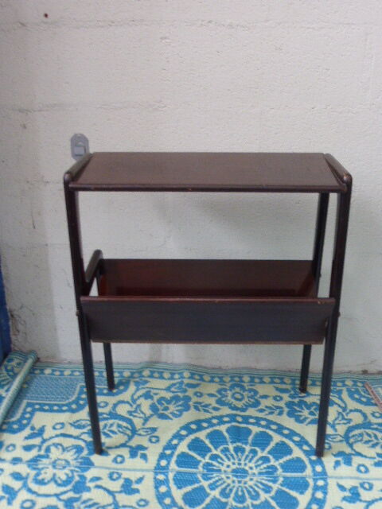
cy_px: 254
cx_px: 191
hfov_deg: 36.0
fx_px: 589
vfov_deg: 46.8
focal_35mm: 40
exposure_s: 1/50
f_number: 3.9
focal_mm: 6.9
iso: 400
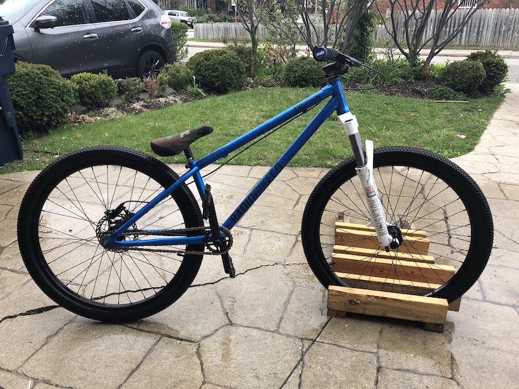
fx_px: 420
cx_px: 260
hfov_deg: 63.4
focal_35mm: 28
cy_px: 194
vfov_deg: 49.7
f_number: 1.8
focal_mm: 3.99
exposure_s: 1/137
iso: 20
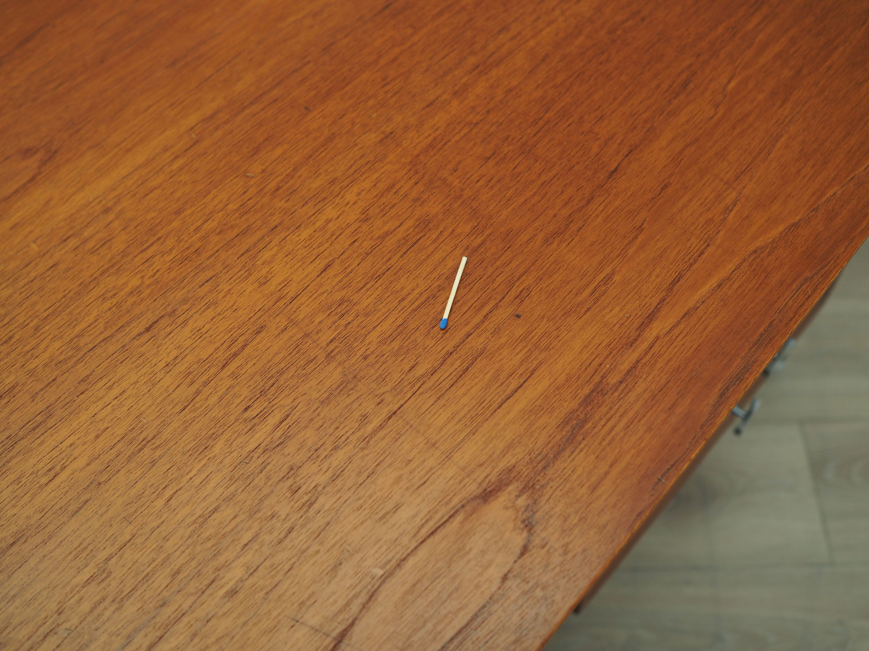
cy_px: 326
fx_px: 853
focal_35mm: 34
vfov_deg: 41.8
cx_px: 434
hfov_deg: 54.0
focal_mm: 17
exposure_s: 1/100
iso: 500
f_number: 2.5
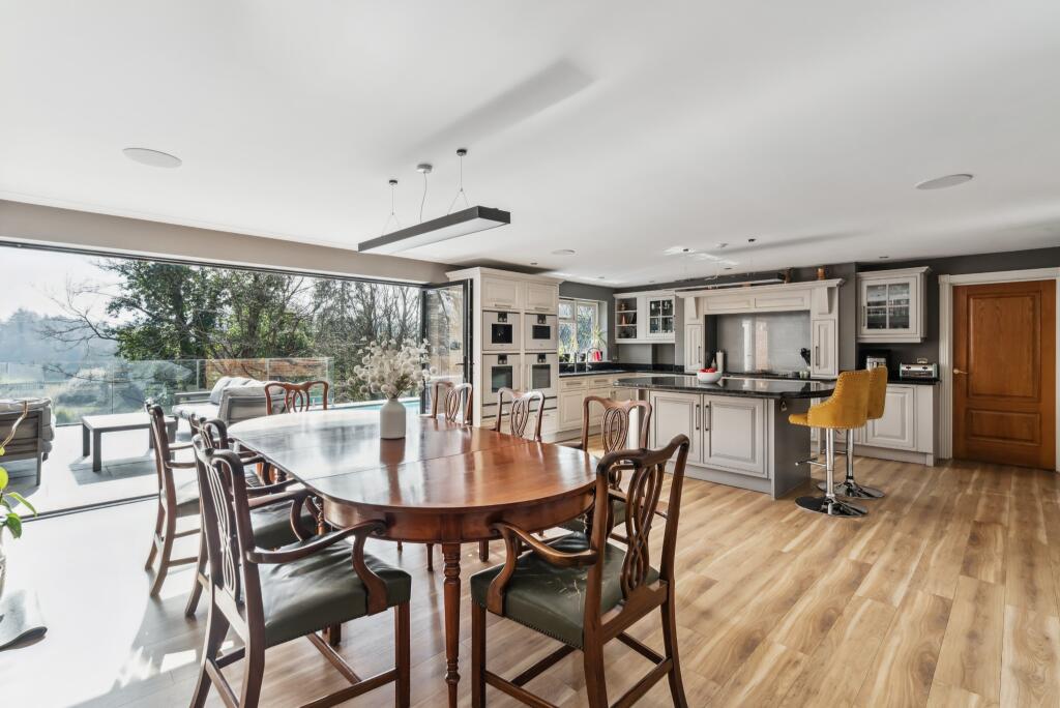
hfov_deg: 96.7
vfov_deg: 73.8
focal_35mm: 16
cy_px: 354
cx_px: 530
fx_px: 471
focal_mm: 16
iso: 640
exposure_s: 1/60
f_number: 8
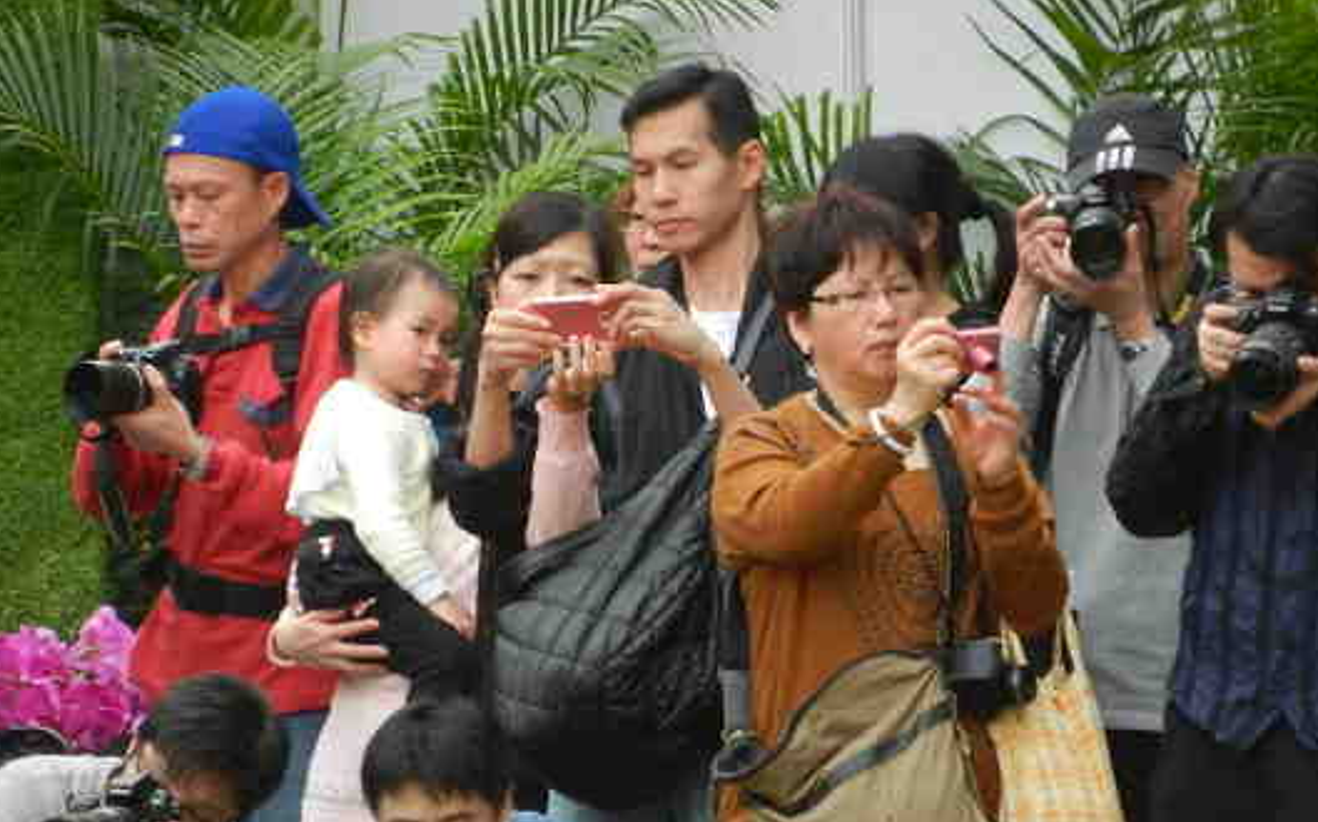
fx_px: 17879
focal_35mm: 498
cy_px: 511
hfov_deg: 4.2
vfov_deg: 2.6
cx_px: 698
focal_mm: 69.8
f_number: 5.5
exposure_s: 1/200
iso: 320
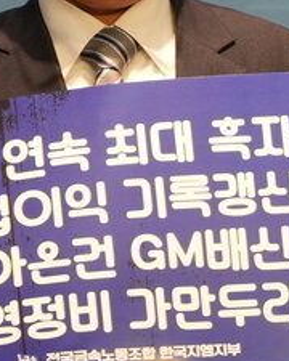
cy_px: 41
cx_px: 740
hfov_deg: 1.5
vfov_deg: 1.8
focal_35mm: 1052
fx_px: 11248
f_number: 5.6
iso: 1000
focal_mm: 180
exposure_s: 1/160
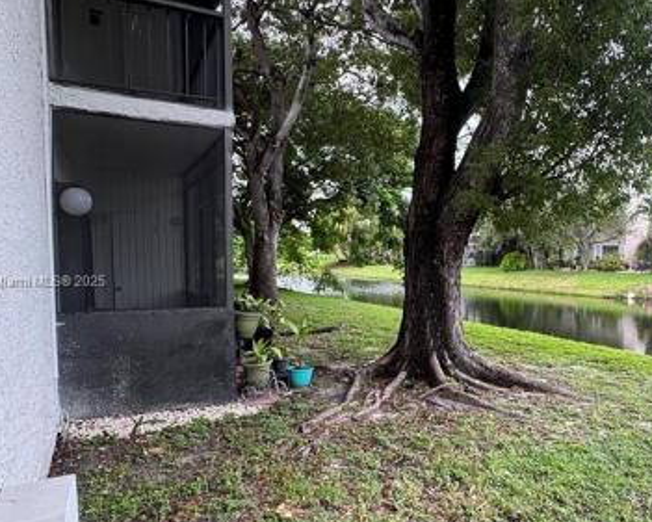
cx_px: 403
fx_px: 540
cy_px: 282
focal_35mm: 28
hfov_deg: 61.4
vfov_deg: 51.5
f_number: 2.2
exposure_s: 1/156
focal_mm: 2.22
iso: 40
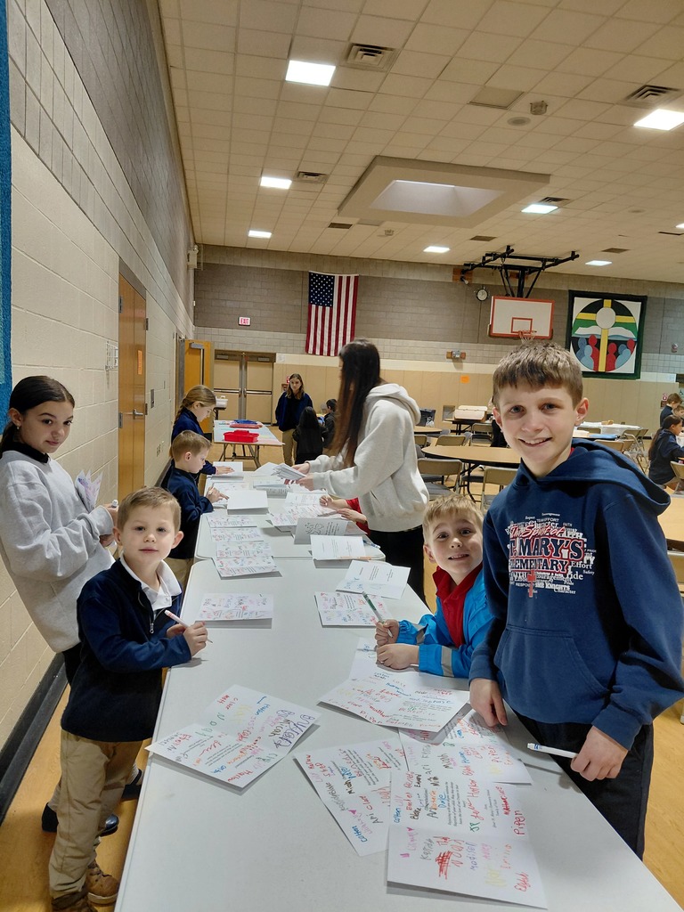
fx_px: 659
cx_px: 342
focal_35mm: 25
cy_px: 456
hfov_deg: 54.9
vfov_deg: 69.4
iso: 250
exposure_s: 1/60
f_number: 1.8
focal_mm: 4.69
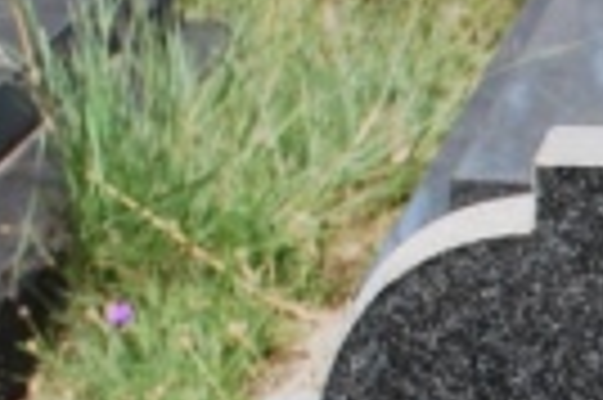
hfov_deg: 4.7
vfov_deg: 3.3
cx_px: 2079
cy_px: 874
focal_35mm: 414
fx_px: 6926
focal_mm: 36
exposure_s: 1/200
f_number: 8
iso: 100
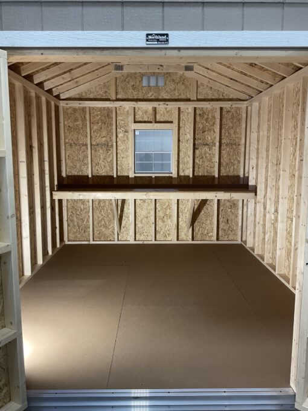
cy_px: 206
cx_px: 154
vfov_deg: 61.7
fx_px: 344
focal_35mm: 29
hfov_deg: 48.2
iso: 125
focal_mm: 3
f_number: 1.8
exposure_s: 1/60
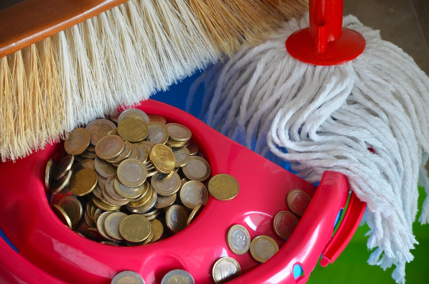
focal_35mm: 158
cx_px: 214
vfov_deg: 8.7
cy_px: 142
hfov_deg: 13.1
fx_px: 1873
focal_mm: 105
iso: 250
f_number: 5.6
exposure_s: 1
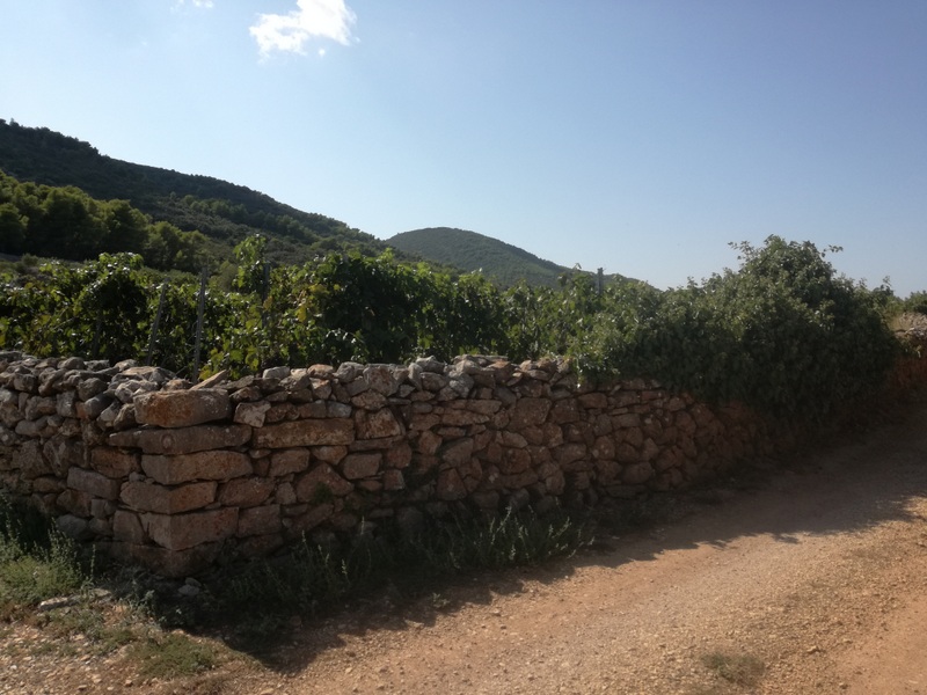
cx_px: 464
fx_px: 723
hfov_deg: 65.3
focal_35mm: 27
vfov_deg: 51.4
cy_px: 348
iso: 50
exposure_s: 1/1565
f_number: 2
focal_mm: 3.79
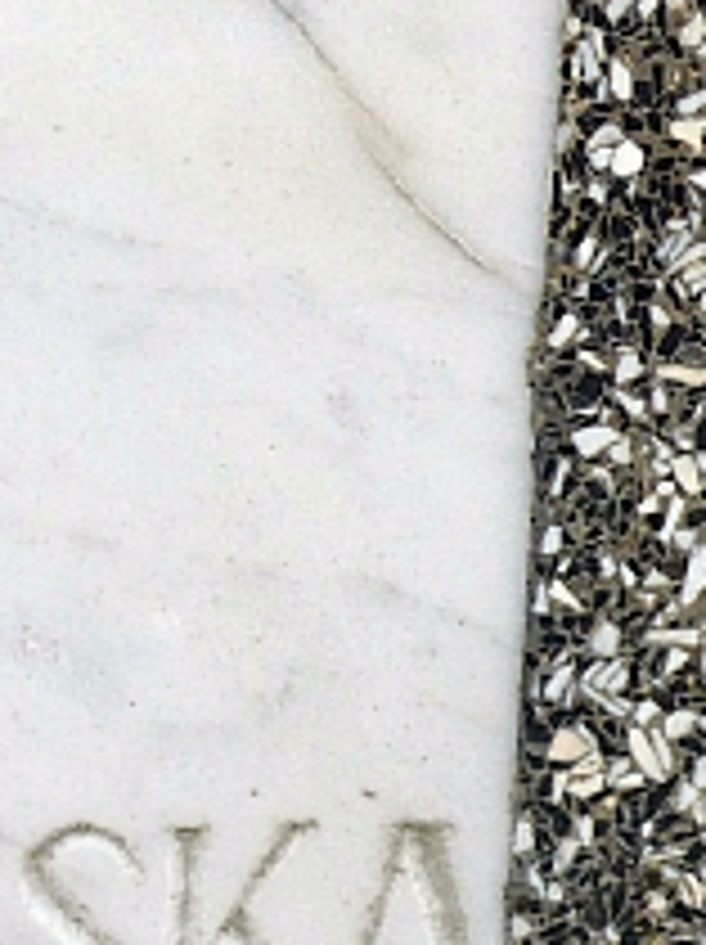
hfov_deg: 3.8
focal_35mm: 391
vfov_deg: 5.1
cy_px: 958
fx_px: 10654
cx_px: -193
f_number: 4
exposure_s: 1/500
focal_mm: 23.1
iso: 100
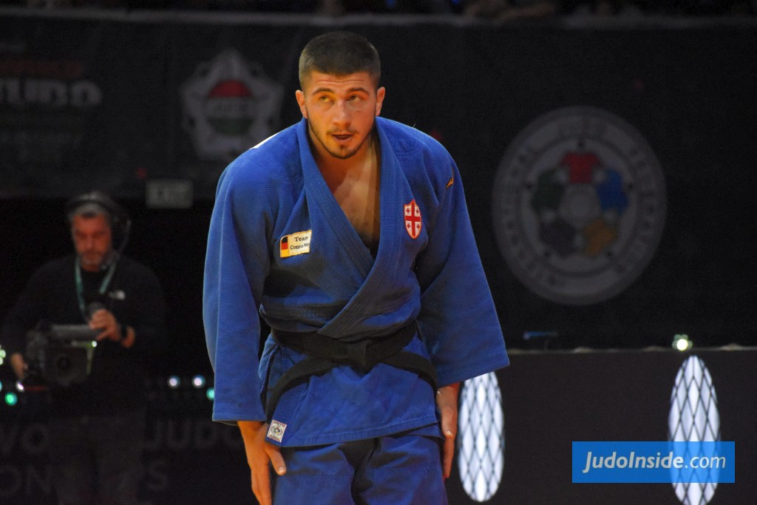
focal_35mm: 278
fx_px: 5836
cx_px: 378
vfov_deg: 5.0
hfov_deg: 7.4
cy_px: 252
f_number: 7.1
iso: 6400
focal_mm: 185
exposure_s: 1/800
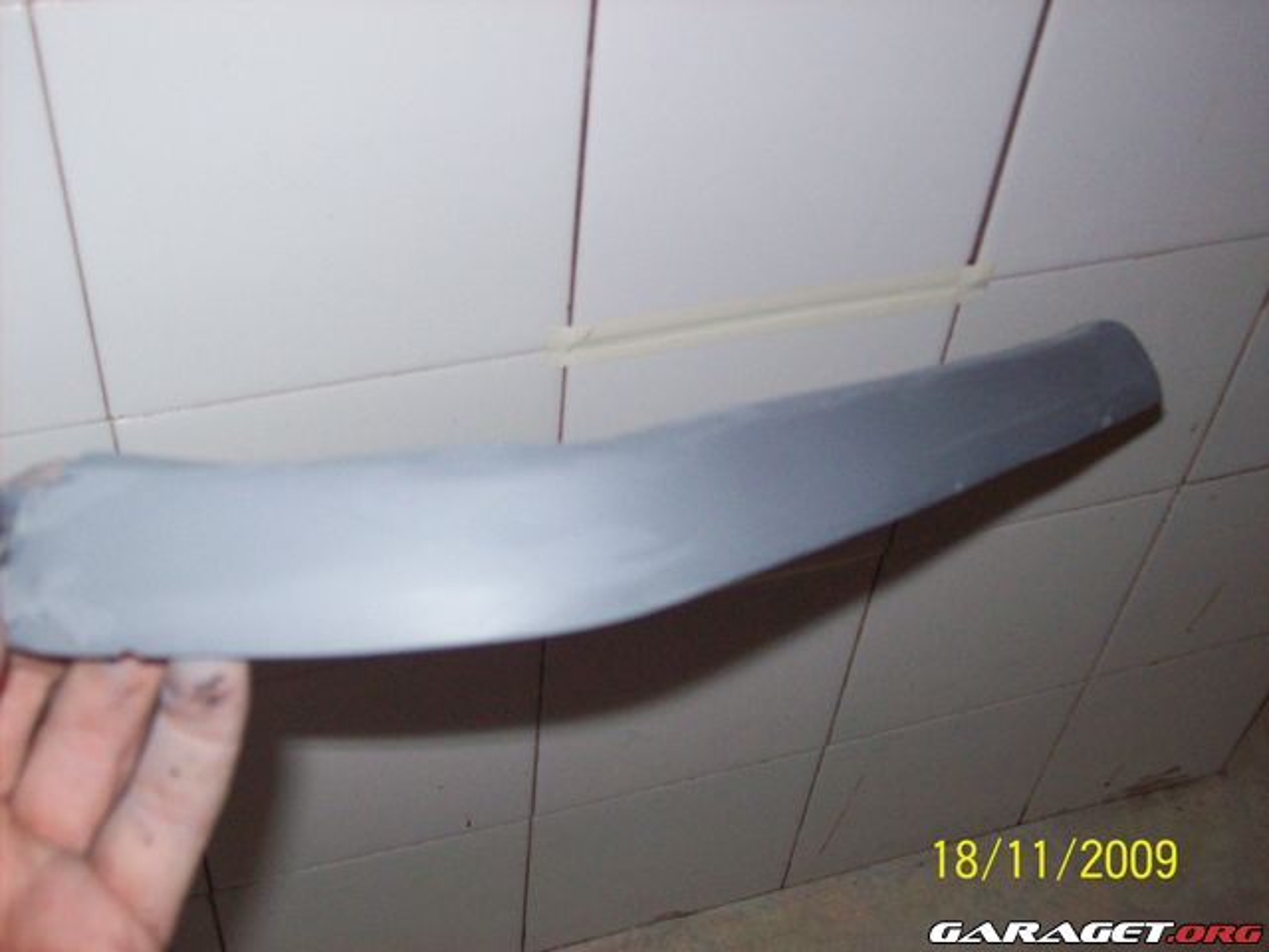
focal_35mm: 45
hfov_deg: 42.1
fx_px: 1650
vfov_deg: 32.2
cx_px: 634
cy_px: 476
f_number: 3
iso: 200
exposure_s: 1/73.6
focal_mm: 7.6
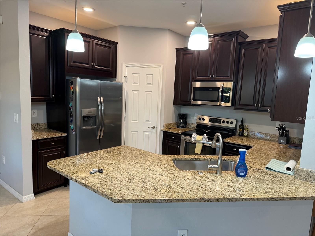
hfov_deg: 71.6
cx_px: 158
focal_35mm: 24
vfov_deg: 56.8
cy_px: 118
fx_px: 218
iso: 125
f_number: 1.78
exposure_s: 1/60
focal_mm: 6.76
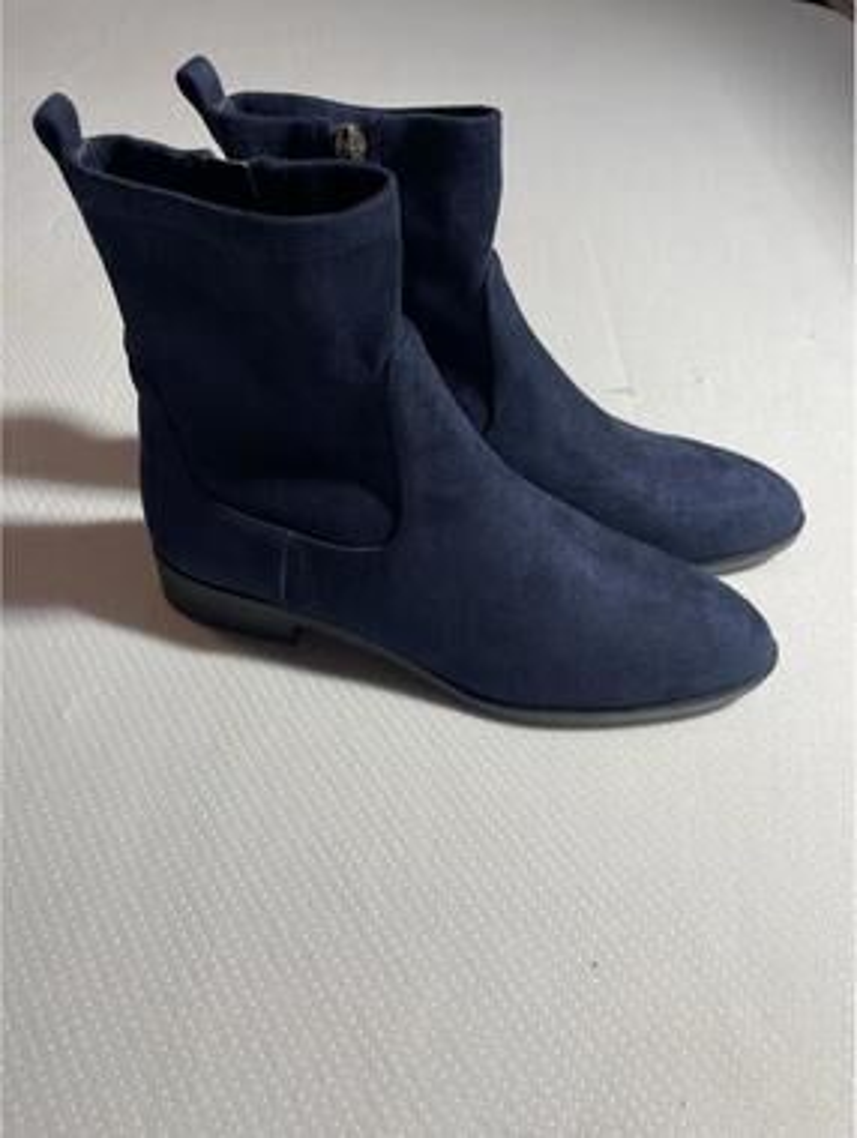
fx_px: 856
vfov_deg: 67.2
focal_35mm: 26
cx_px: 428
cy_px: 569
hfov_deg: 53.2
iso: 32
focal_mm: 4.2
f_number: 1.6
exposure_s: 1/120
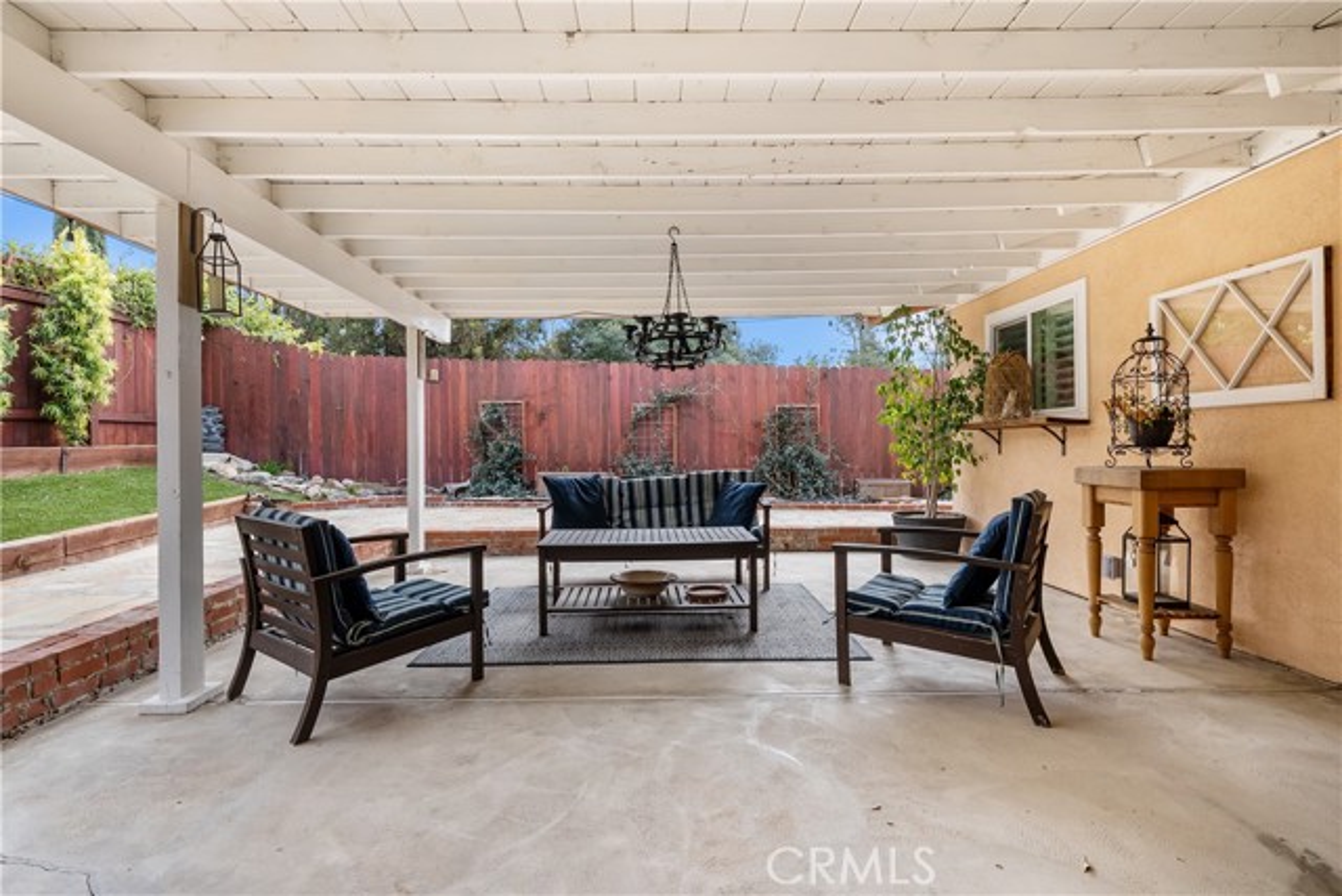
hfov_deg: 93.3
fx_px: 634
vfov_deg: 70.5
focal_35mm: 17
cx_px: 671
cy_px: 448
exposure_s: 1/30
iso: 250
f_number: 9
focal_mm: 17
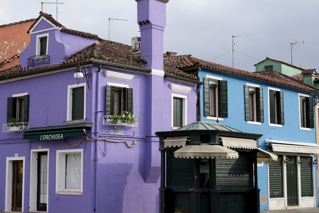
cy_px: 103
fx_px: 603
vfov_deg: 20.1
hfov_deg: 29.6
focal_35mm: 68
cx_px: 134
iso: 100
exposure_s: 1/250
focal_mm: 50
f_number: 5.6
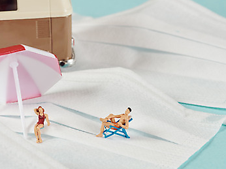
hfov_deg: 11.3
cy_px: 112
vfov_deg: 8.5
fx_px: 1142
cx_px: 43
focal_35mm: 175
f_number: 16
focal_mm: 105
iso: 100
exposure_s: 1/125
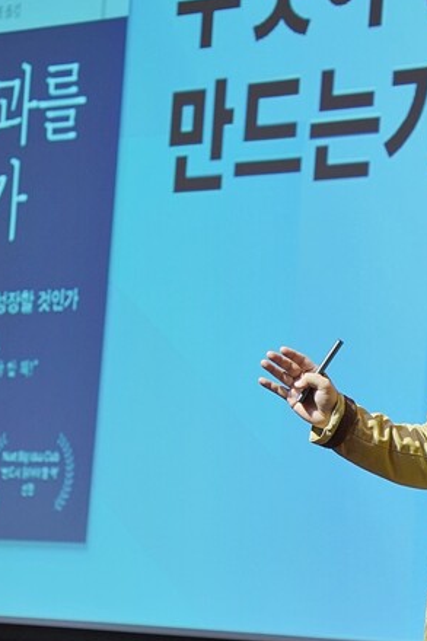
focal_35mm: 184
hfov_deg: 7.4
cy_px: 411
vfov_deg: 11.2
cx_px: 418
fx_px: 3276
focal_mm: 60
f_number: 2.8
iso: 1000
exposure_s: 1/125
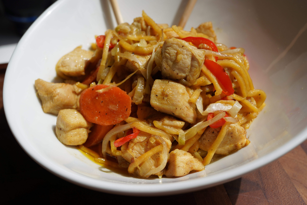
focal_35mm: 45
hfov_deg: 43.6
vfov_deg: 29.9
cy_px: 102
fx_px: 384
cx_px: 154
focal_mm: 30
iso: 100
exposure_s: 1/400
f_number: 6.3
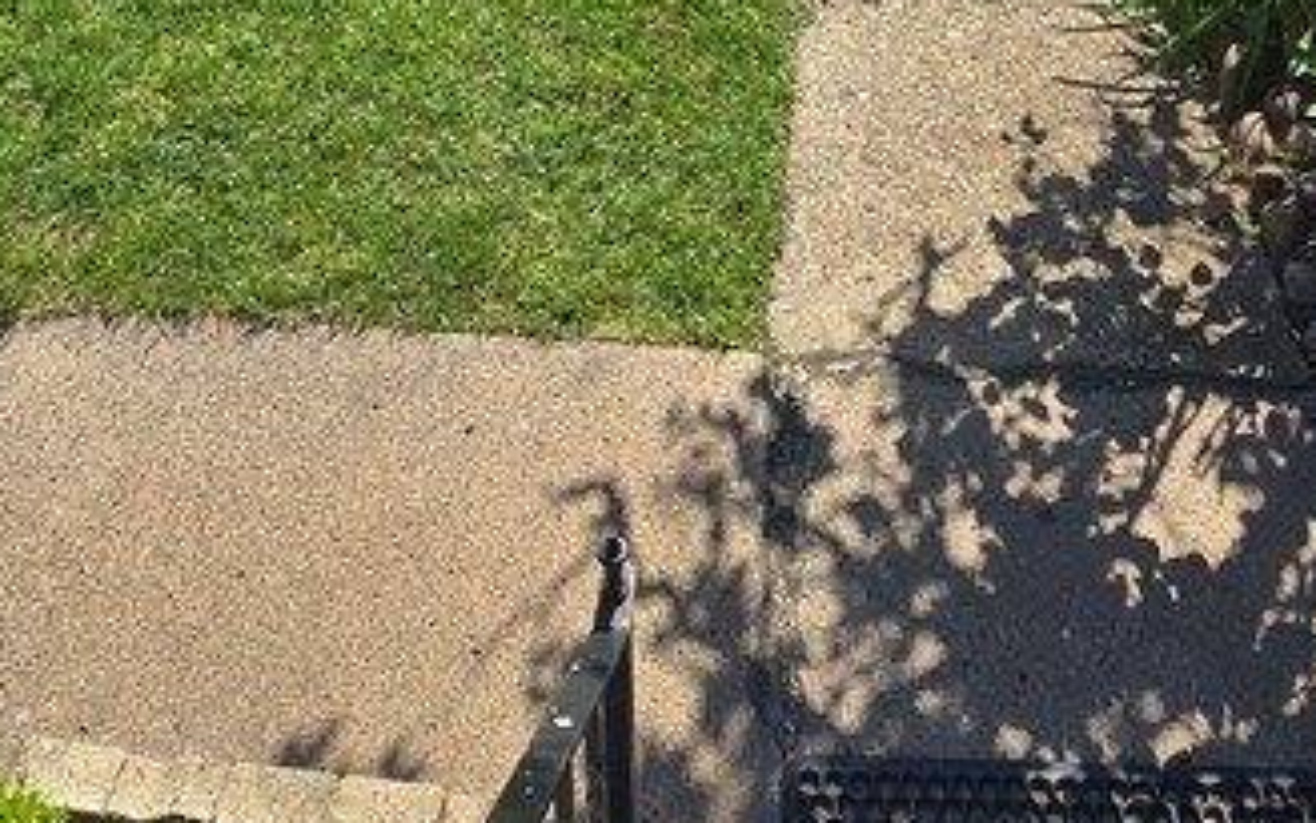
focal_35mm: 43
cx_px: 734
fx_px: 1542
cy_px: -414
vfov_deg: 23.7
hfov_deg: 46.1
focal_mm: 2.2
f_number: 2.2
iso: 50
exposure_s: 1/1844
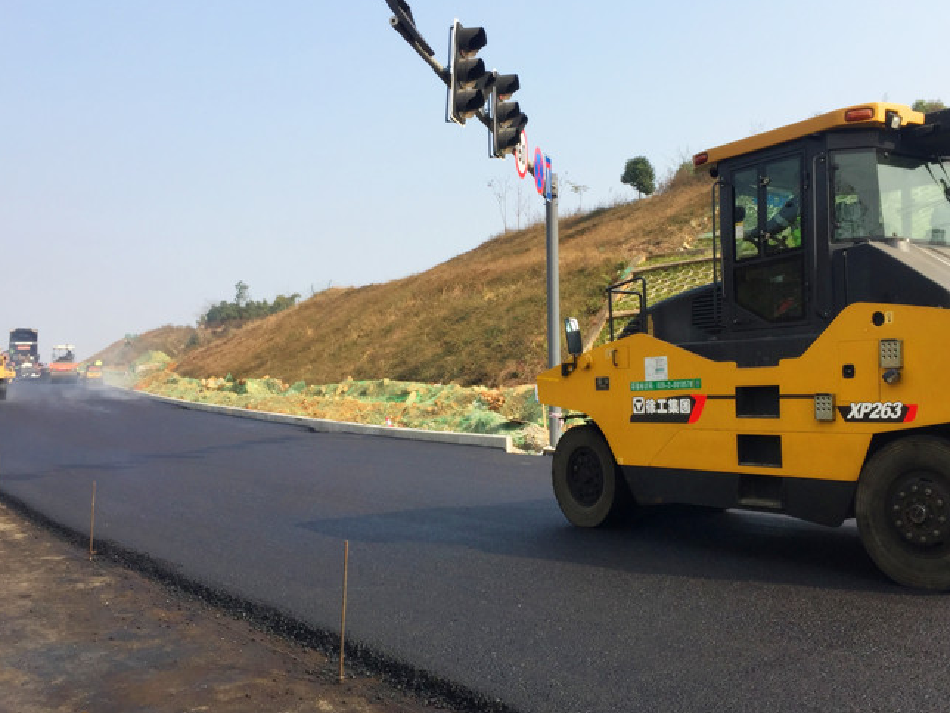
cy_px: 403
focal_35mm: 36
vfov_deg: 39.6
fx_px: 988
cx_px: 549
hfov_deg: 51.2
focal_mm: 4.15
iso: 32
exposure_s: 1/1721
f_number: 2.2
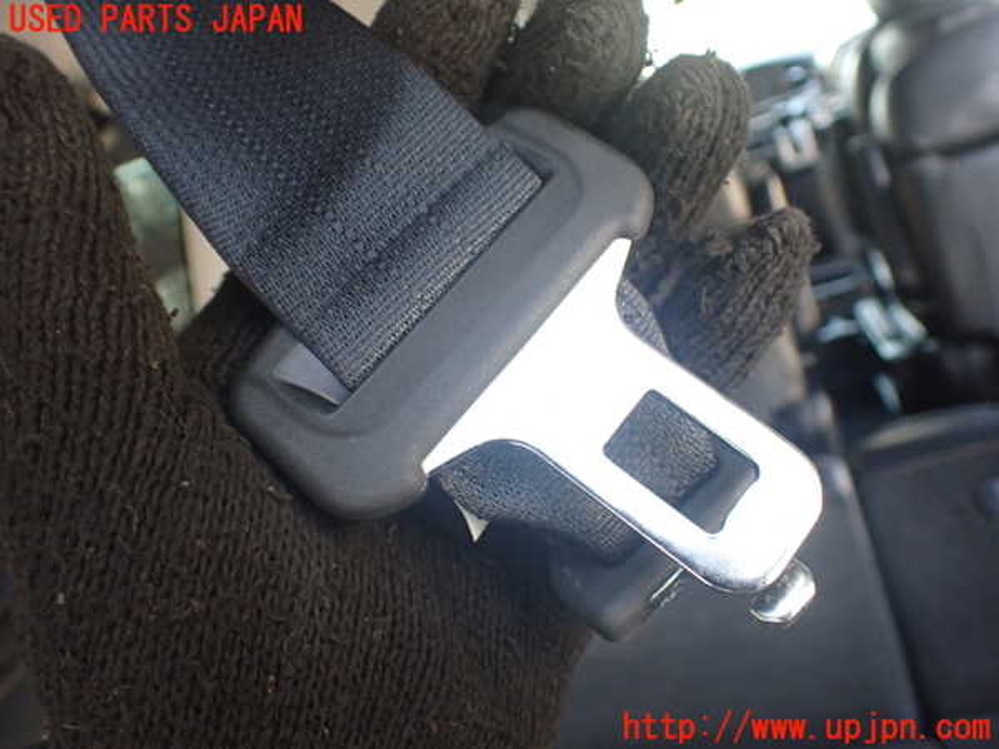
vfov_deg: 46.8
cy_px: 374
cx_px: 500
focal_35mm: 30
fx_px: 866
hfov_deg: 60.0
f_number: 2.3
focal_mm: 5.4
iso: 500
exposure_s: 1/125
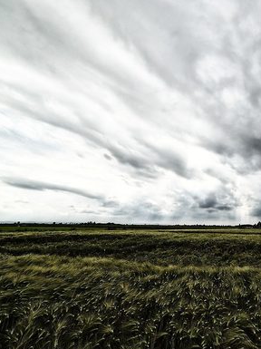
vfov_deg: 79.0
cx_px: 256
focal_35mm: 21
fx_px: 211
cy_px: 174
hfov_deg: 51.9
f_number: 8
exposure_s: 1/320
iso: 100
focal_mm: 14
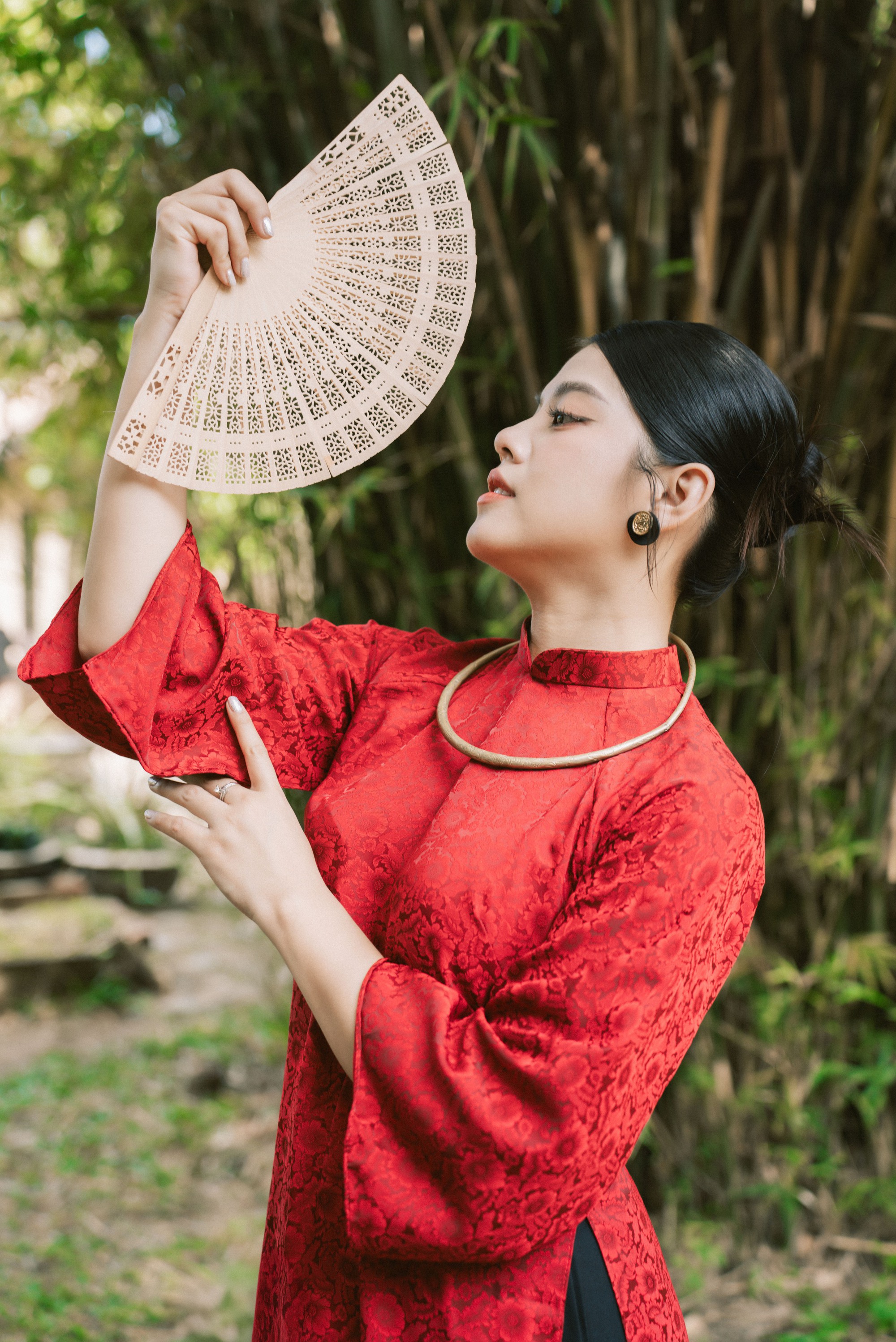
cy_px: 671
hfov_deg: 28.1
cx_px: 448
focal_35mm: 48
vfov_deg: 41.1
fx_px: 1791
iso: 100
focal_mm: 48
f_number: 2.8
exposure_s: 1/125
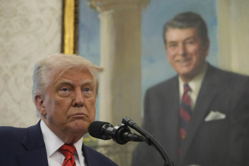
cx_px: 124
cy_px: 83
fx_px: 948
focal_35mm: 137
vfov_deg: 10.0
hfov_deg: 15.0
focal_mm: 137
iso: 5000
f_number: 6.3
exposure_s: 1/400
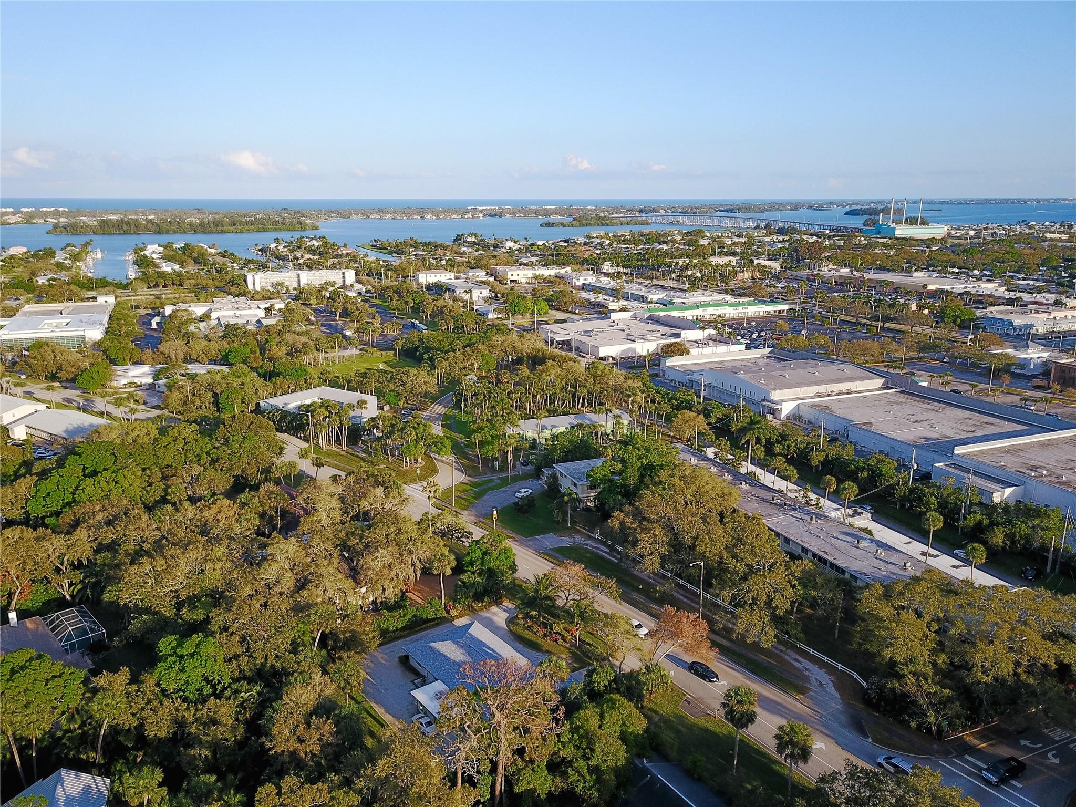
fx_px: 808
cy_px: 404
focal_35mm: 26
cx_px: 538
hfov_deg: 67.3
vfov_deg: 53.1
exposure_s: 1/1000
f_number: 2.2
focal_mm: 4.73
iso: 100
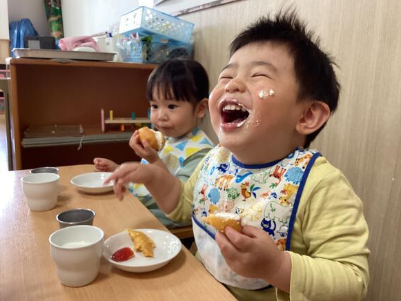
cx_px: 204
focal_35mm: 32
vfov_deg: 44.2
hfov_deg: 56.8
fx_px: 371
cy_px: 146
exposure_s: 1/60
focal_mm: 3.3
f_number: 2.4
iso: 250
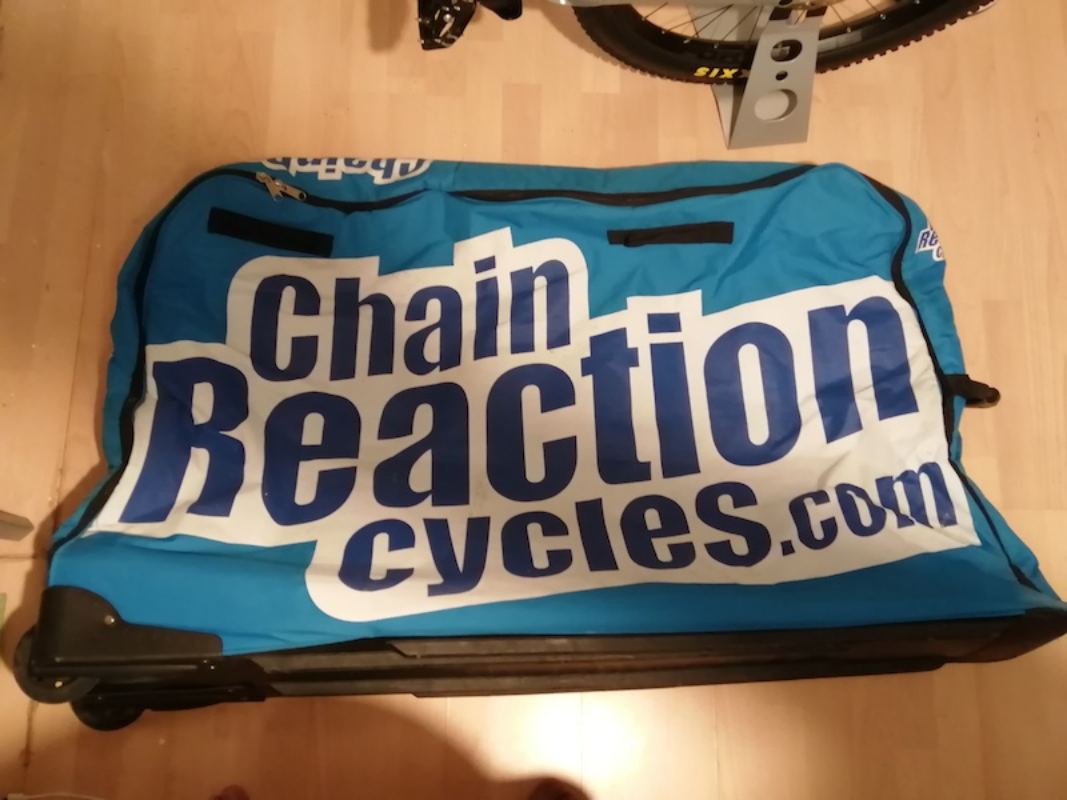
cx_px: 534
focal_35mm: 33
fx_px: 1017
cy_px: 400
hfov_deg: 55.4
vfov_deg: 42.9
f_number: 1.8
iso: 320
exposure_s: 1/25
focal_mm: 3.6
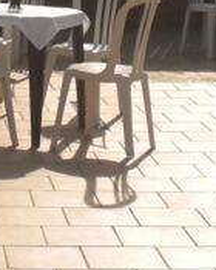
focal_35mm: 153
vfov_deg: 12.2
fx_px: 1223
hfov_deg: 10.1
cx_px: 63
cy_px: -83
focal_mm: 6.3
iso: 50
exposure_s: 1/500
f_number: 4.4
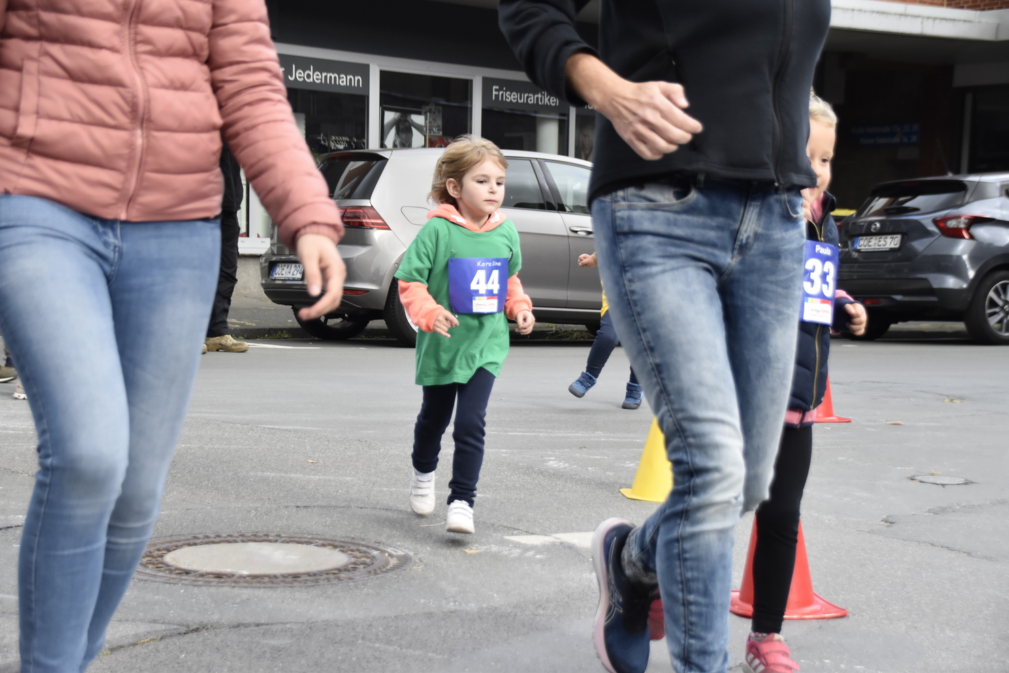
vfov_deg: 17.5
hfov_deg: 26.0
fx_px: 2187
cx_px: 504
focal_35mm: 78
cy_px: 336
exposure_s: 1/500
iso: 800
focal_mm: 52
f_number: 4.8
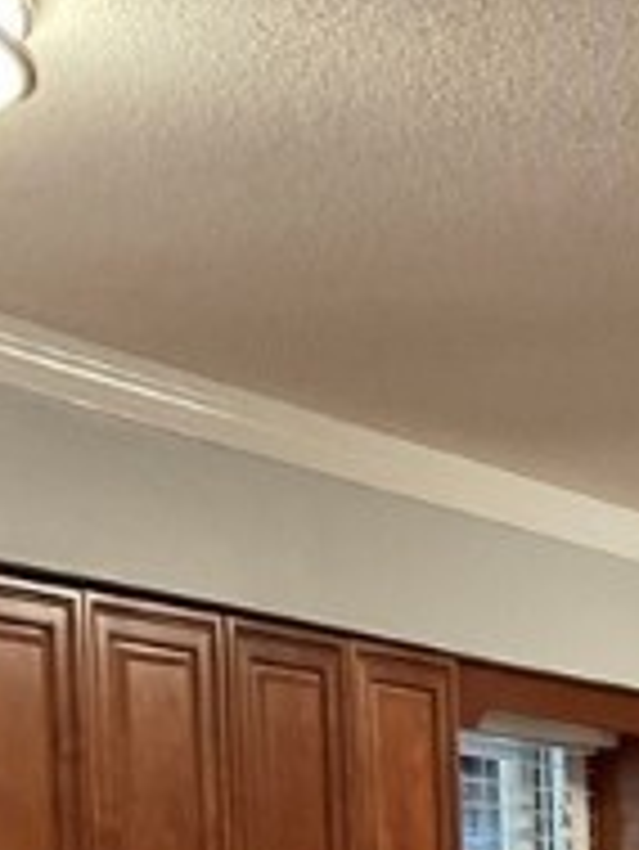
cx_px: 1256
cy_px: 1349
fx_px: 2901
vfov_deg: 15.2
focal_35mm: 118
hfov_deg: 11.4
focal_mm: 3
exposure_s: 1/60
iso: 125
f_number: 1.8
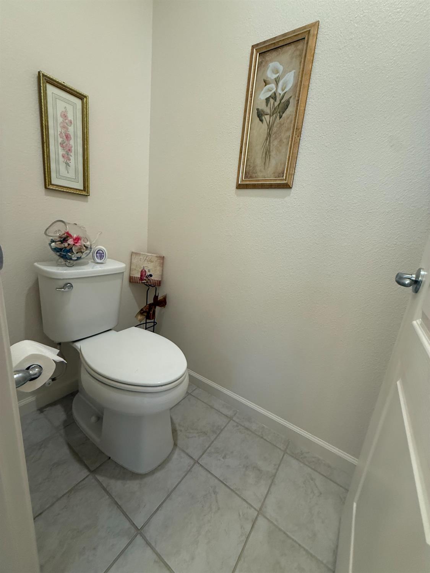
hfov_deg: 85.7
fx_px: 232
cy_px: 286
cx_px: 215
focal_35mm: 14
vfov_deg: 102.1
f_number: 2.2
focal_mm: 2.22
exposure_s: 1/120
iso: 320
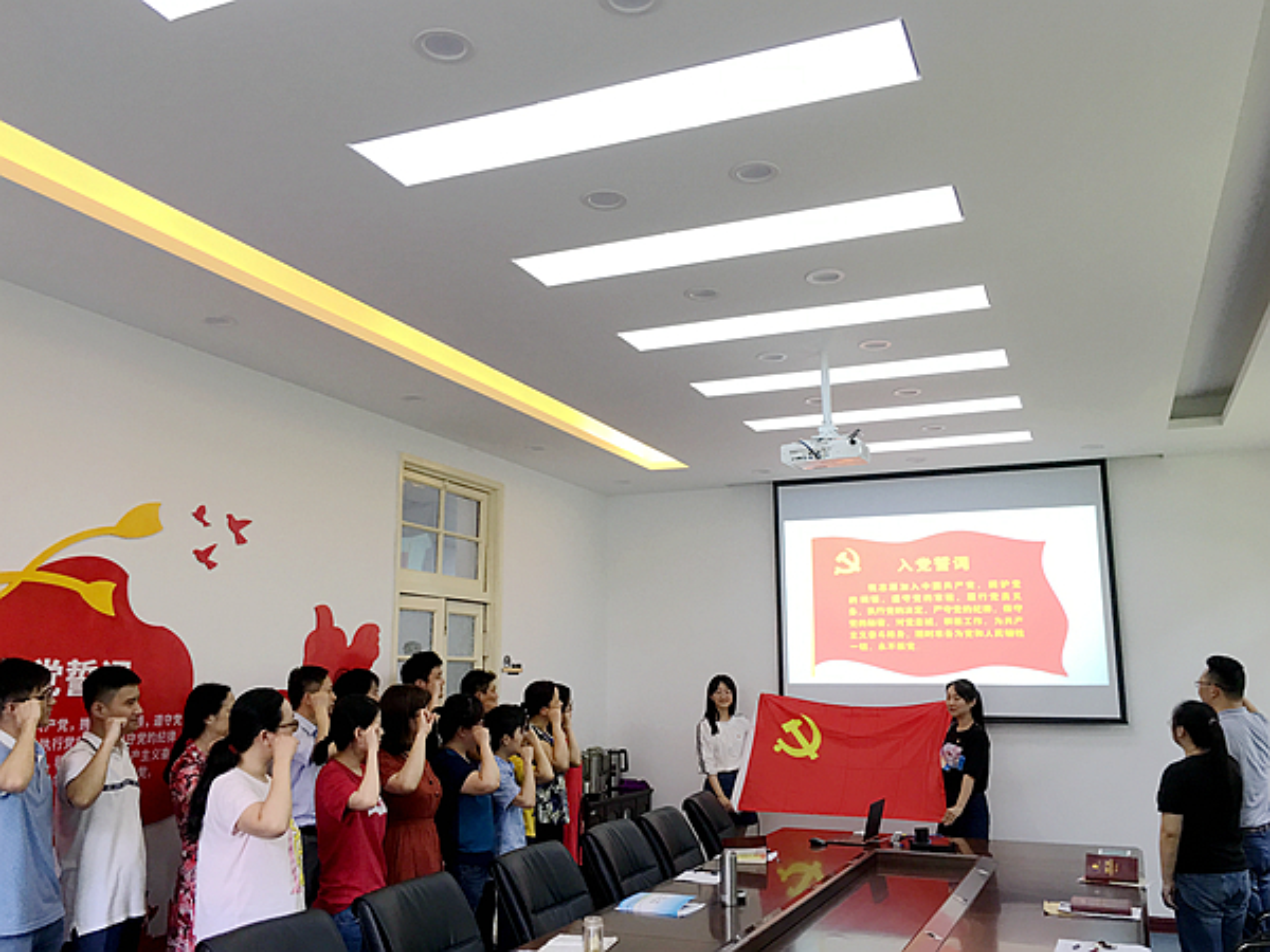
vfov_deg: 48.2
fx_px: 1064
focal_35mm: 29
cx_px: 635
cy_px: 476
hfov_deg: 61.7
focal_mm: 4.15
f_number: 2.2
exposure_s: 1/17
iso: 40
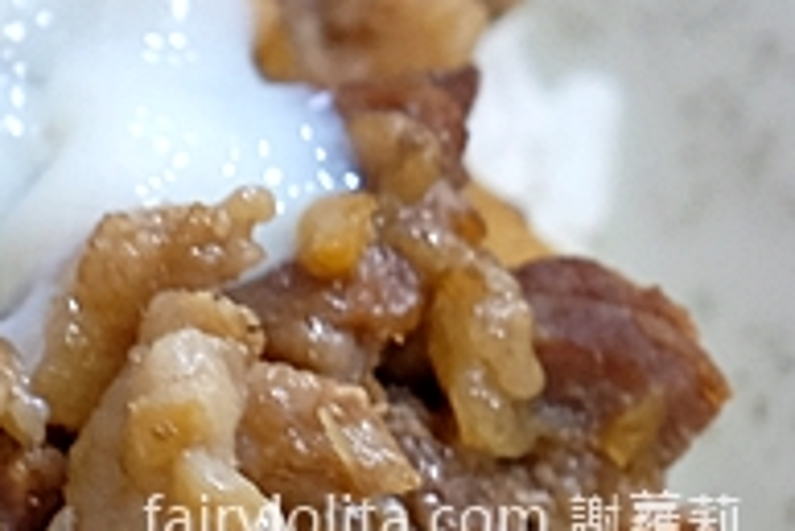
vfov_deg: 8.4
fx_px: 3602
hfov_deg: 11.1
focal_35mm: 163
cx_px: -927
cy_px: 313
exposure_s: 1/58
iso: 1000
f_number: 3.2
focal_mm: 23
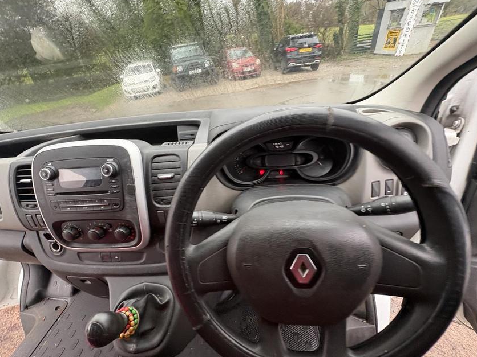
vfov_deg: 81.7
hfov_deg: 98.2
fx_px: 207
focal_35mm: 15
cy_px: 184
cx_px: 236
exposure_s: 1/60
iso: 250
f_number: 2.2
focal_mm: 2.22
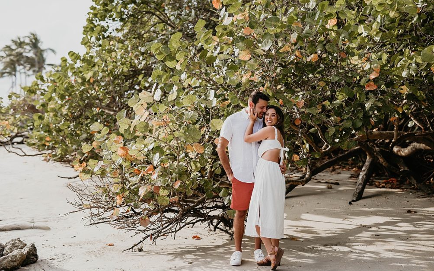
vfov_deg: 24.9
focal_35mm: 52
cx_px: 215
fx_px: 615
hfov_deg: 38.9
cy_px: 140
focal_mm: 50
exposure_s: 1/1250
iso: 200
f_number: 2
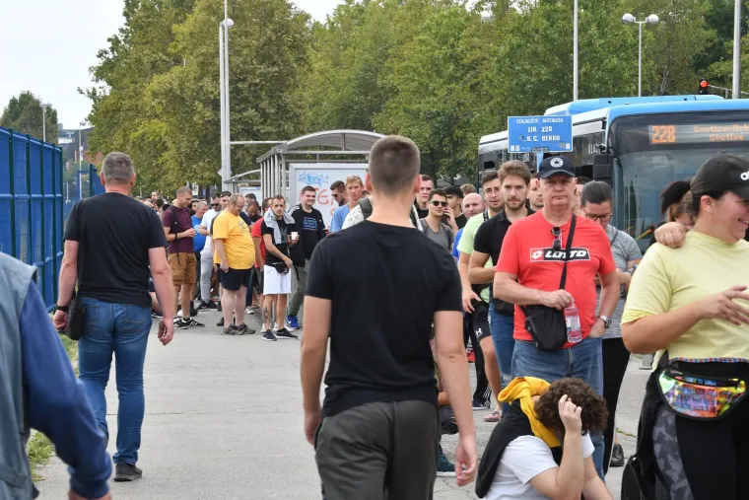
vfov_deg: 12.5
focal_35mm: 110
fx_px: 2289
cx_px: 374
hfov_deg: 18.6
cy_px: 250
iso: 640
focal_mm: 110
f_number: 16
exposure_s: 1/160
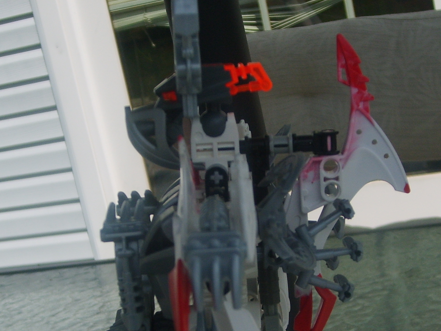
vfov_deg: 18.5
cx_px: 246
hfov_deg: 24.7
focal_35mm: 79
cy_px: 250
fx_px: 1006
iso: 50
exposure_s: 1/1000
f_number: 3
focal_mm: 7.2
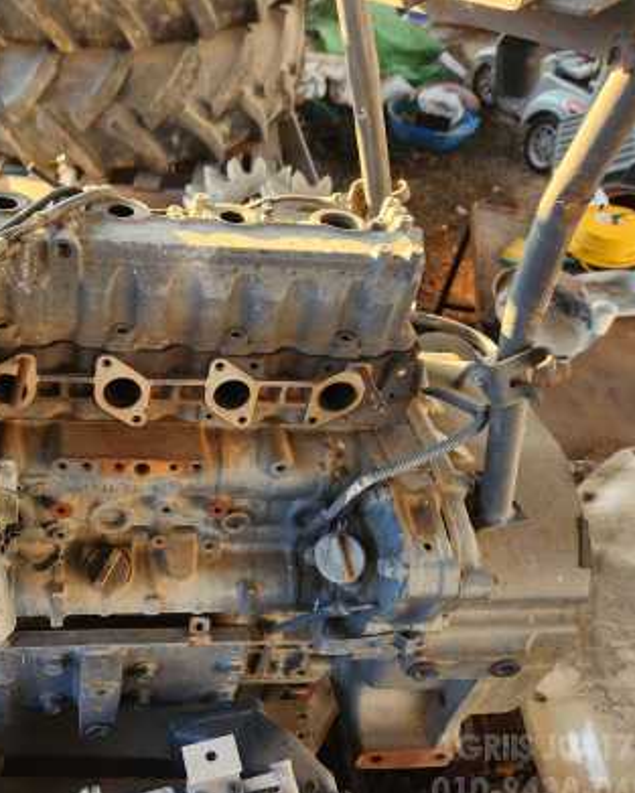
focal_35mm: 31
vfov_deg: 57.2
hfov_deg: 45.6
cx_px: 162
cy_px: 409
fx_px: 728
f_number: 1.8
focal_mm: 5.4
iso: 125
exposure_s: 1/180
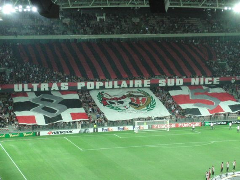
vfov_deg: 15.2
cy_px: 90
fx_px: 672
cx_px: 120
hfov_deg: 20.2
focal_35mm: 97
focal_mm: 16.87
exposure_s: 1/125
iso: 800
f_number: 4.2
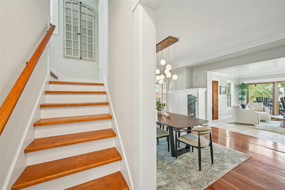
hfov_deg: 104.3
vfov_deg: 81.2
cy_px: 95
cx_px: 142
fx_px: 111
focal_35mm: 14
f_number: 8
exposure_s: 1/10
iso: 400
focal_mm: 14
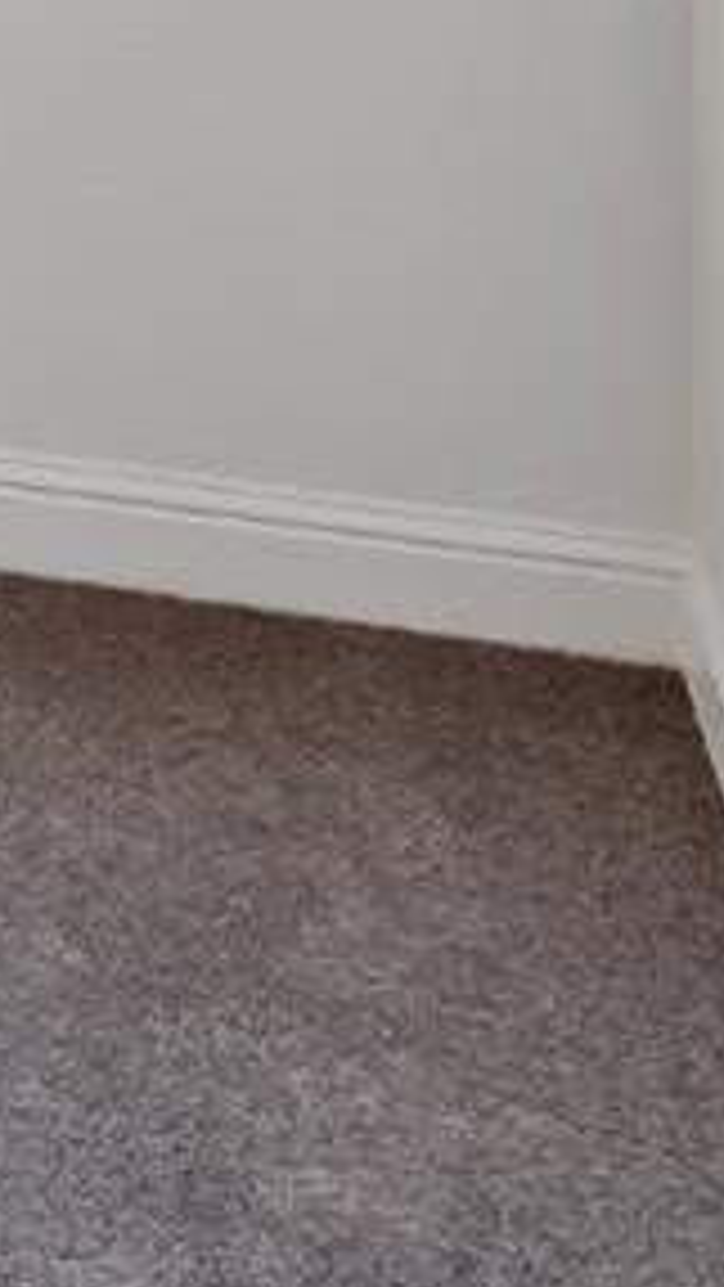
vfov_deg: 23.2
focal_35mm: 77
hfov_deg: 13.3
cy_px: -536
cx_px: -755
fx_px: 2626
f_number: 4
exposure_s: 1/160
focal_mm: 14
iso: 400
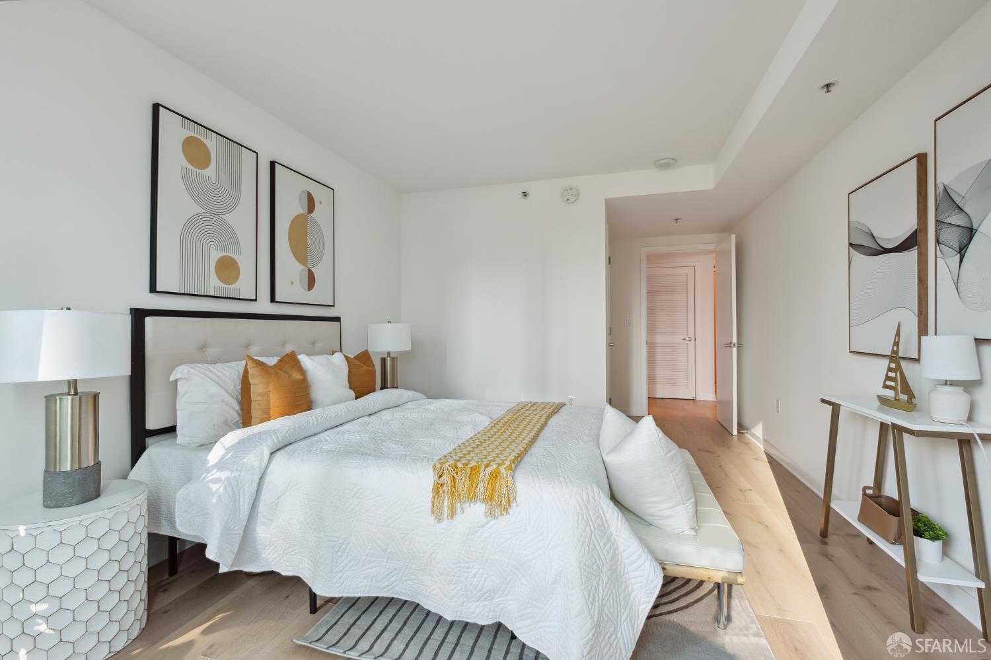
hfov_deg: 100.4
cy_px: 330
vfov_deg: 77.3
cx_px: 496
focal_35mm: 15
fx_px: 413
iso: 200
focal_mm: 10
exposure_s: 1/9
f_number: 7.1
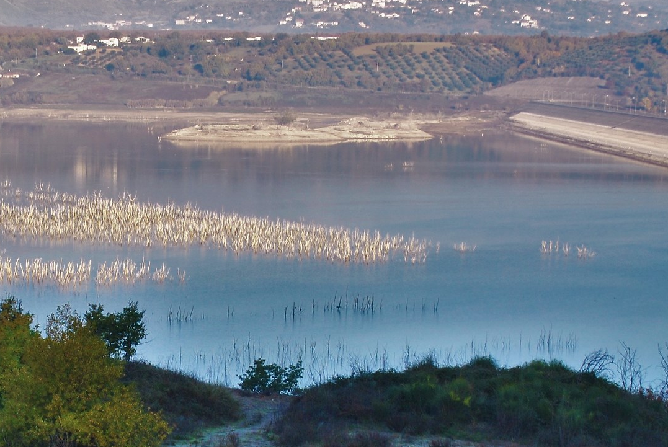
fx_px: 1988
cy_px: 343
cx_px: 92
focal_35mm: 107
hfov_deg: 18.8
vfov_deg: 12.8
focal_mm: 32
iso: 200
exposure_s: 1/100
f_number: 9
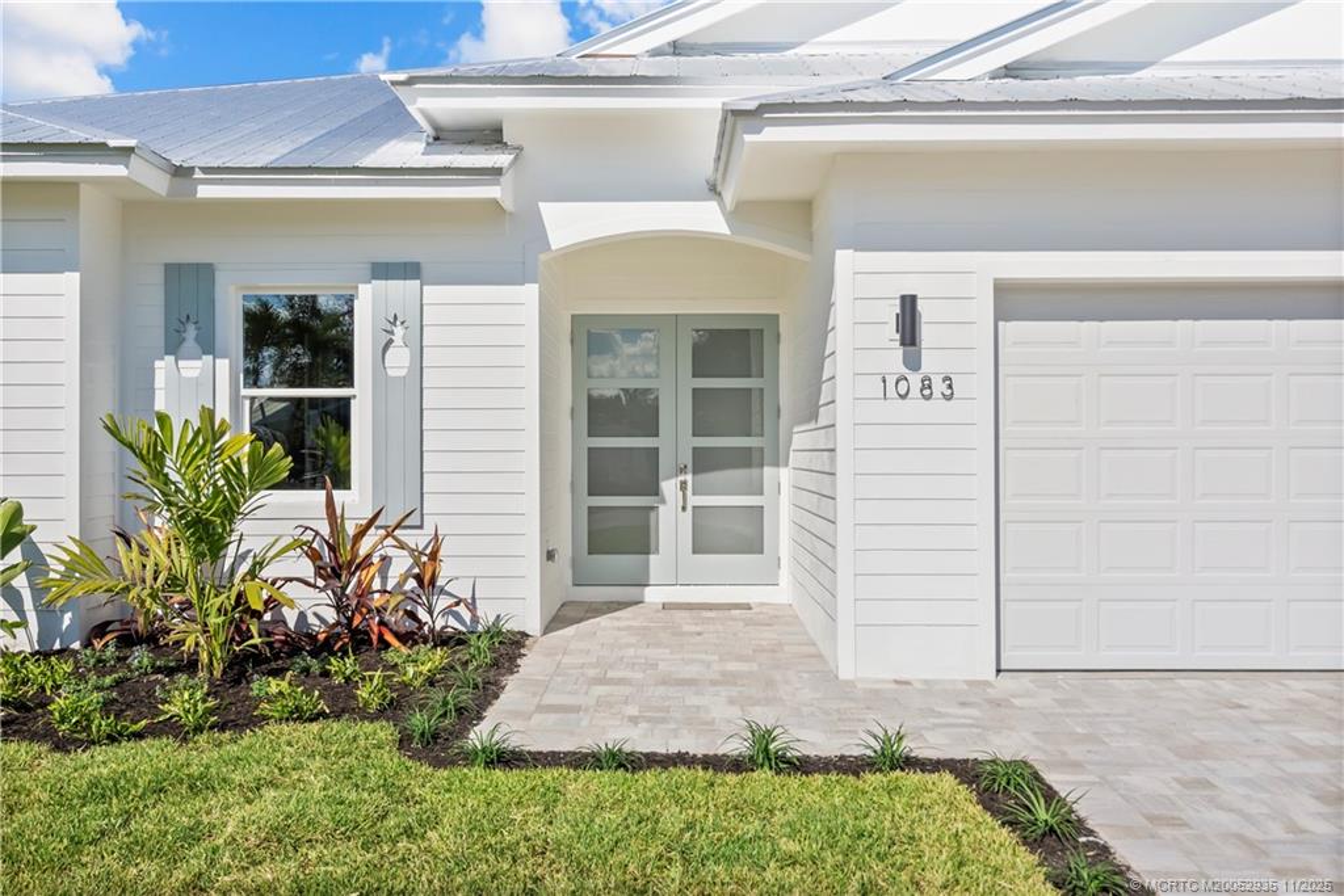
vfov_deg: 42.3
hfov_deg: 60.3
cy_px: 448
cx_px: 672
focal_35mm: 31
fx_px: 1157
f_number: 8
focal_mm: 31
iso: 1600
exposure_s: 1/1600
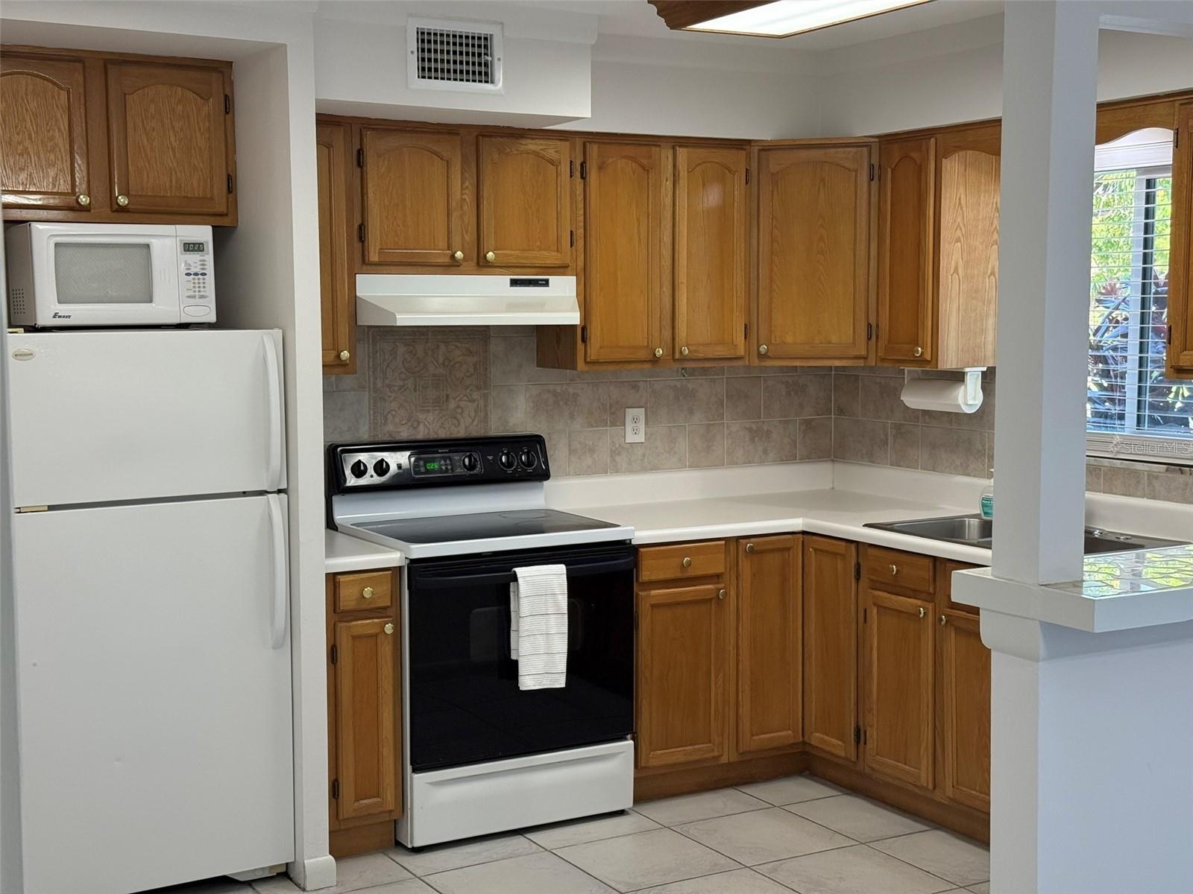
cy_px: 447
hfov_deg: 39.7
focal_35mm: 48
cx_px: 596
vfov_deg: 30.3
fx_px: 1654
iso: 125
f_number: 1.78
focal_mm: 6.76
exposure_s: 1/120
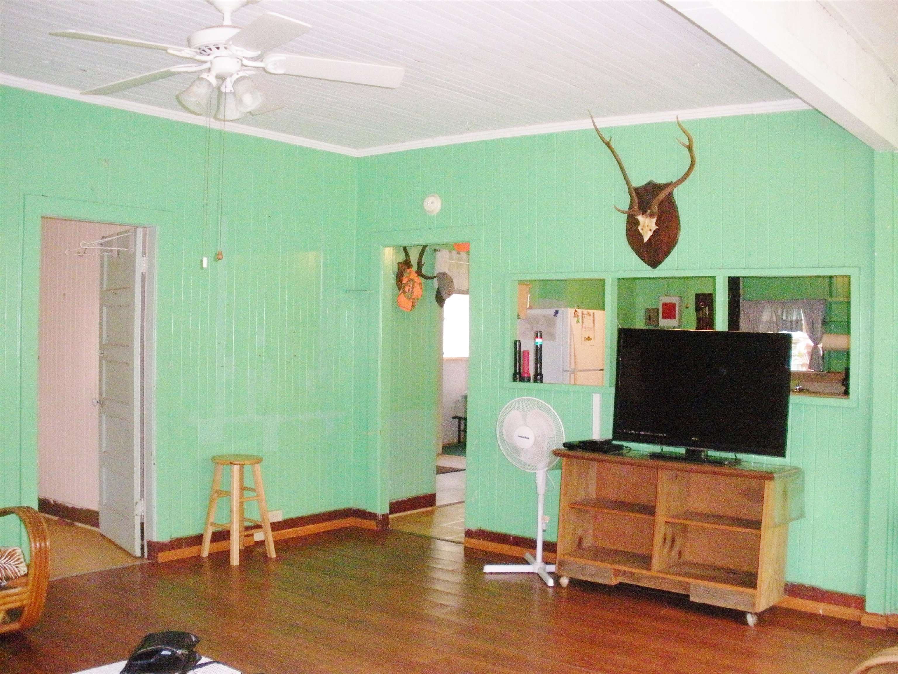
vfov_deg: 39.7
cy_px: 337
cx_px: 449
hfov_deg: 51.4
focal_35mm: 36
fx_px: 934
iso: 607
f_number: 3.5
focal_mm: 6.3
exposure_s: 1/60
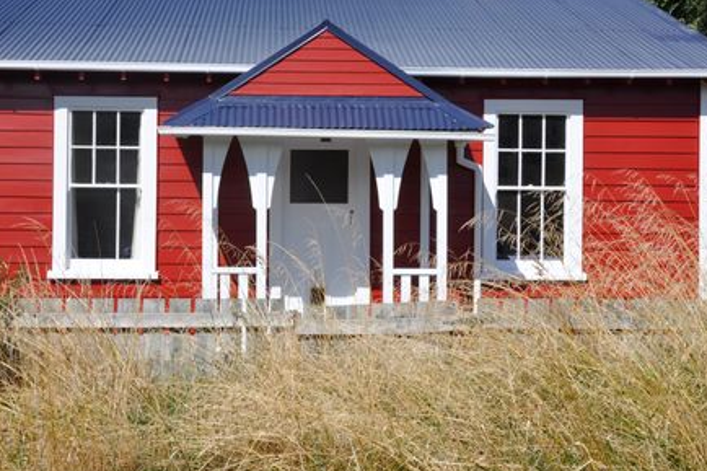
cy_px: 164
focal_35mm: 58
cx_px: 319
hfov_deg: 34.5
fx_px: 1139
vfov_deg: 23.3
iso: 200
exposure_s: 1/200
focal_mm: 28
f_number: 14
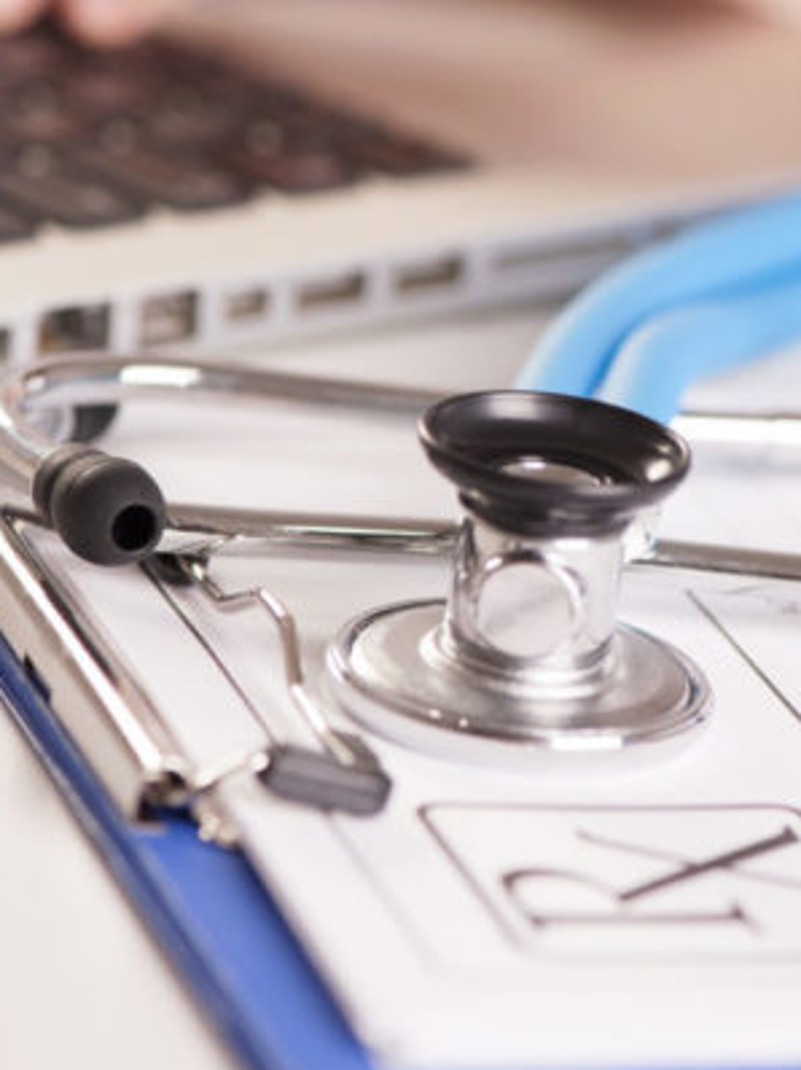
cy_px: 414
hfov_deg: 7.3
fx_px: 6270
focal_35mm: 203
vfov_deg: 9.7
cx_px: 696
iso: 200
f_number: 5
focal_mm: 105
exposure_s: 1/125
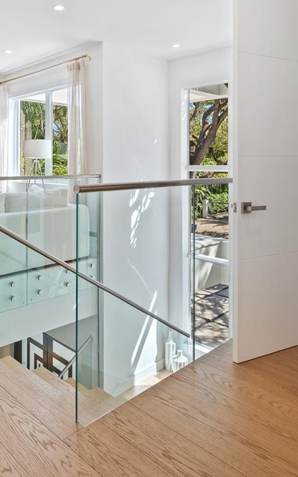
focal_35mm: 28
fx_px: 364
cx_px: 75
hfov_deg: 43.2
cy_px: 177
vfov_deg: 65.4
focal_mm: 14
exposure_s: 1/25
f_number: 8
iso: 200
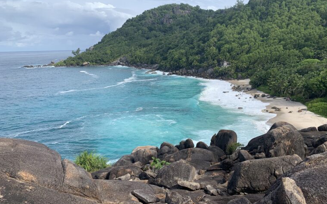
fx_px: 249
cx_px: 165
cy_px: 99
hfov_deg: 66.5
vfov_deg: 44.5
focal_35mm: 28
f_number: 1.8
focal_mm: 4.25
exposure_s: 1/2160
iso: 25
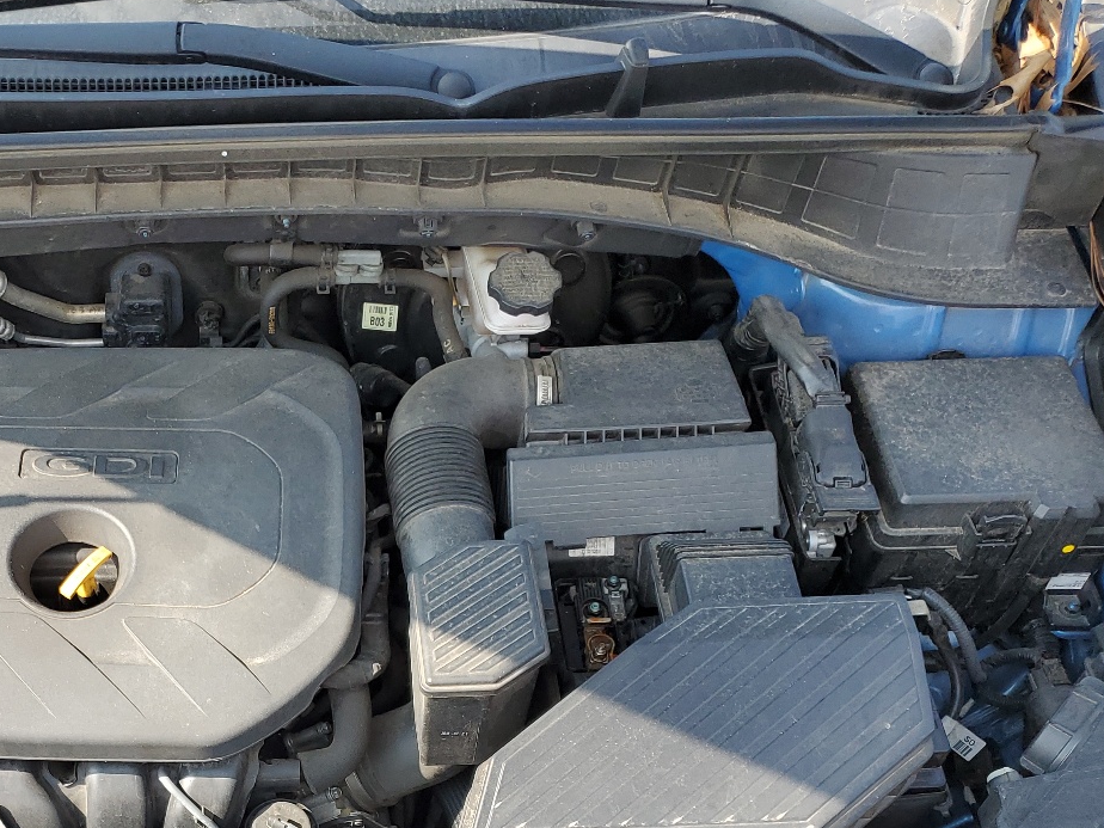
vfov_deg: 31.1
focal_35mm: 45
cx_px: 243
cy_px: 694
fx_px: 1435
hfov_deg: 40.6
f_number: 1.5
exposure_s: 1/588
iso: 50
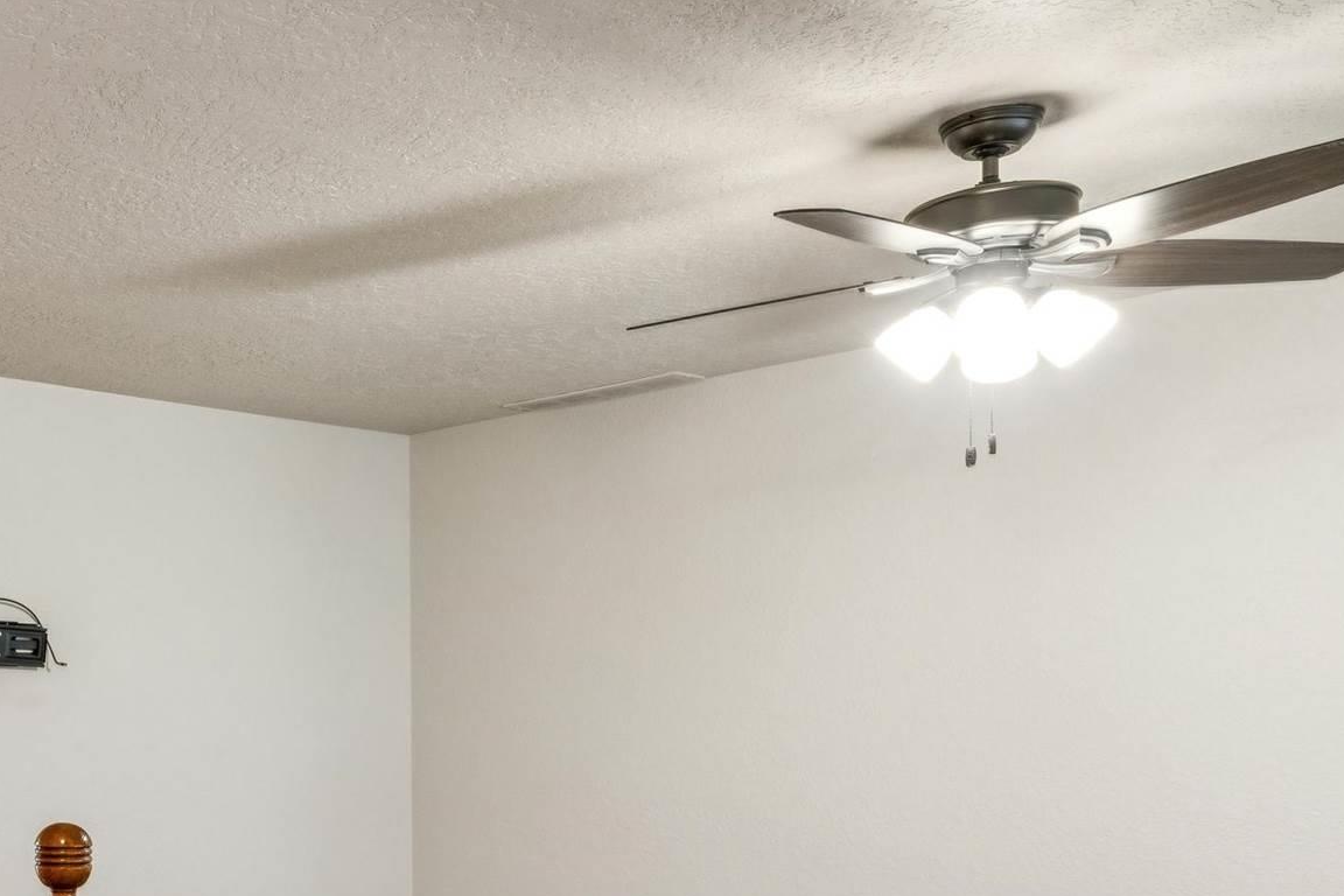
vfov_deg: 31.3
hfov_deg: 39.9
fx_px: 1553
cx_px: -61
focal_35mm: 42
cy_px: 724
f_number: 13
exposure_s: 1/2
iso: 400
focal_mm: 15.6
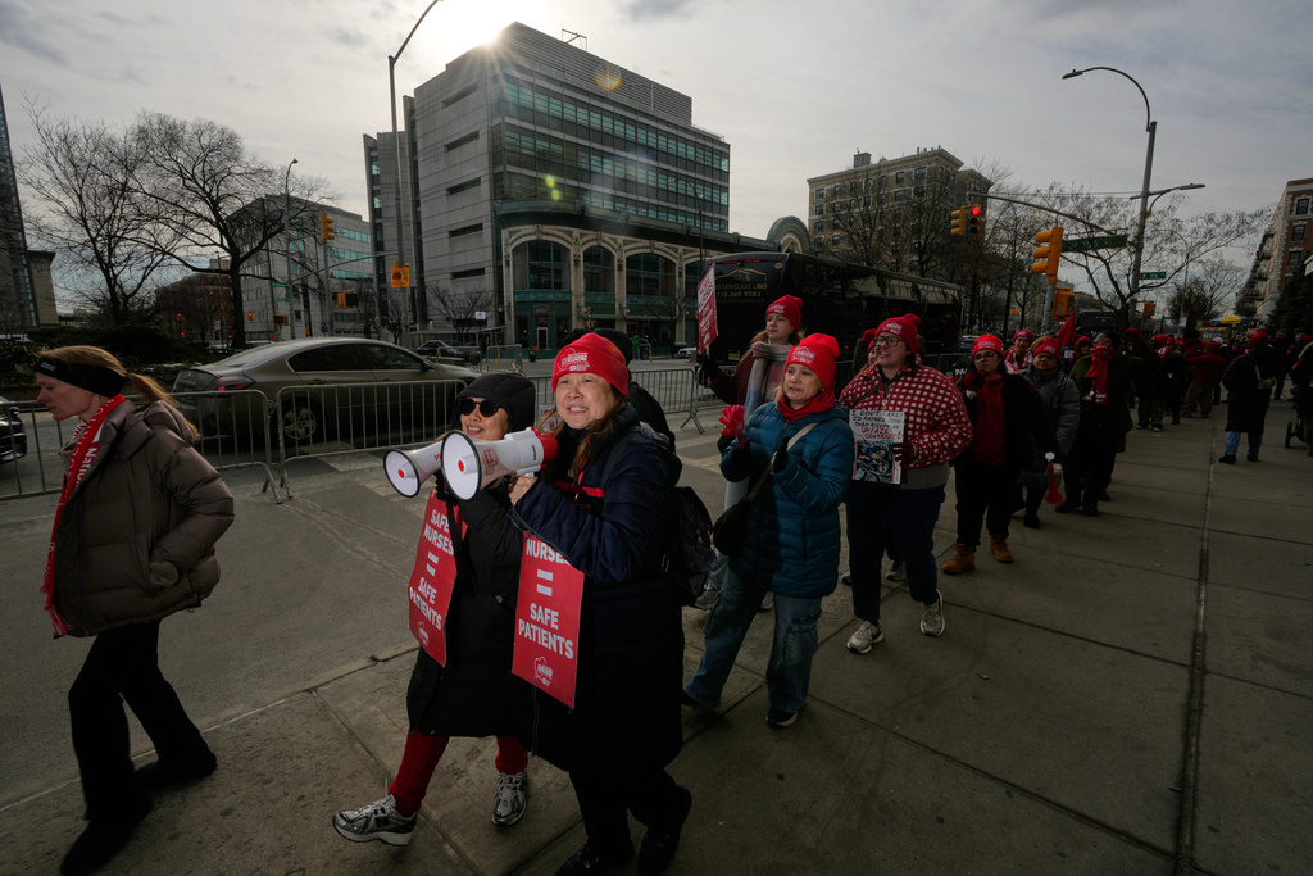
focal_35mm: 16
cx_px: 656
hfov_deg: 96.7
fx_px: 584
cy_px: 438
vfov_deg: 73.8
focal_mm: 16
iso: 100
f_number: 16
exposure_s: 1/200
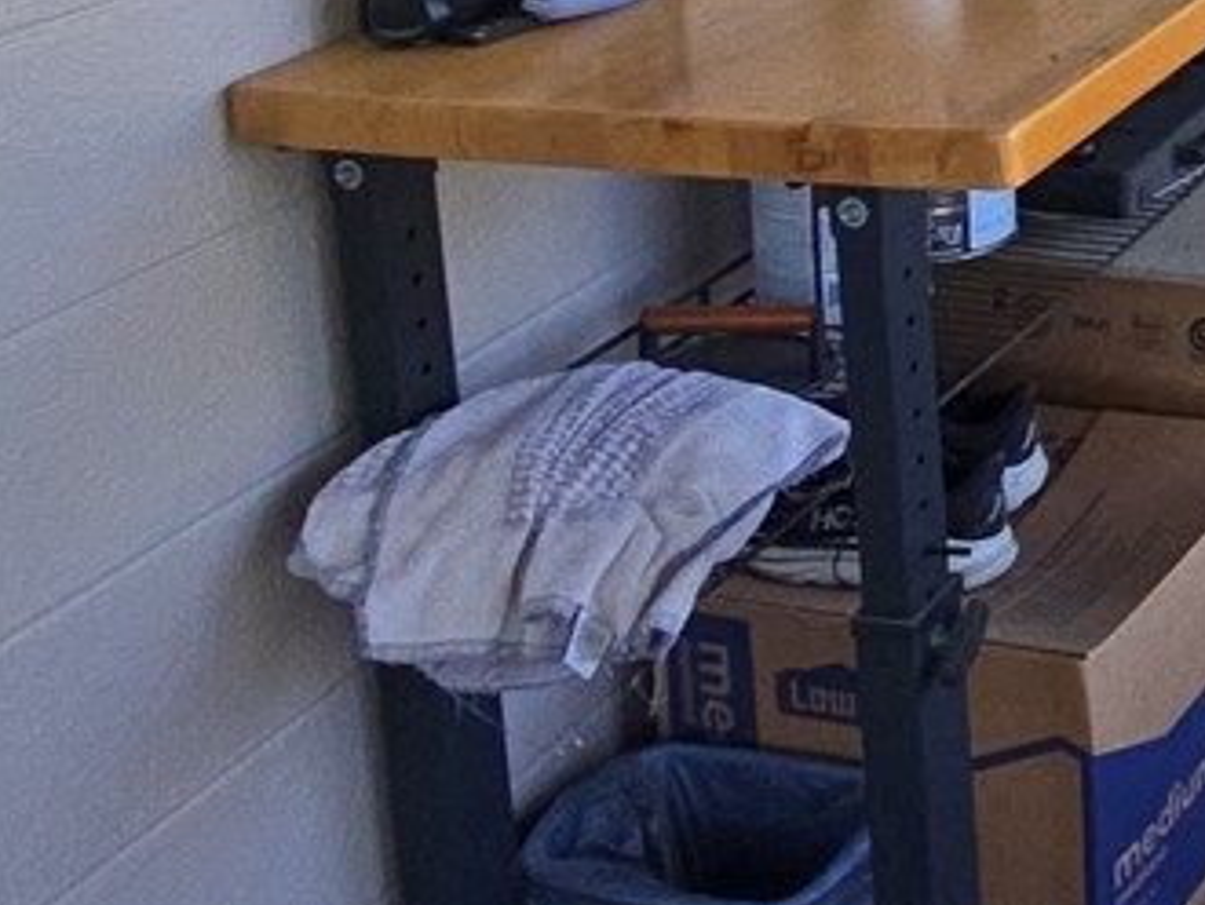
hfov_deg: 25.1
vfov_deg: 21.3
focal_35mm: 63
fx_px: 2195
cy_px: -237
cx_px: 1691
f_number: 2.2
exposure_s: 1/120
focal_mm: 2.2
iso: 50
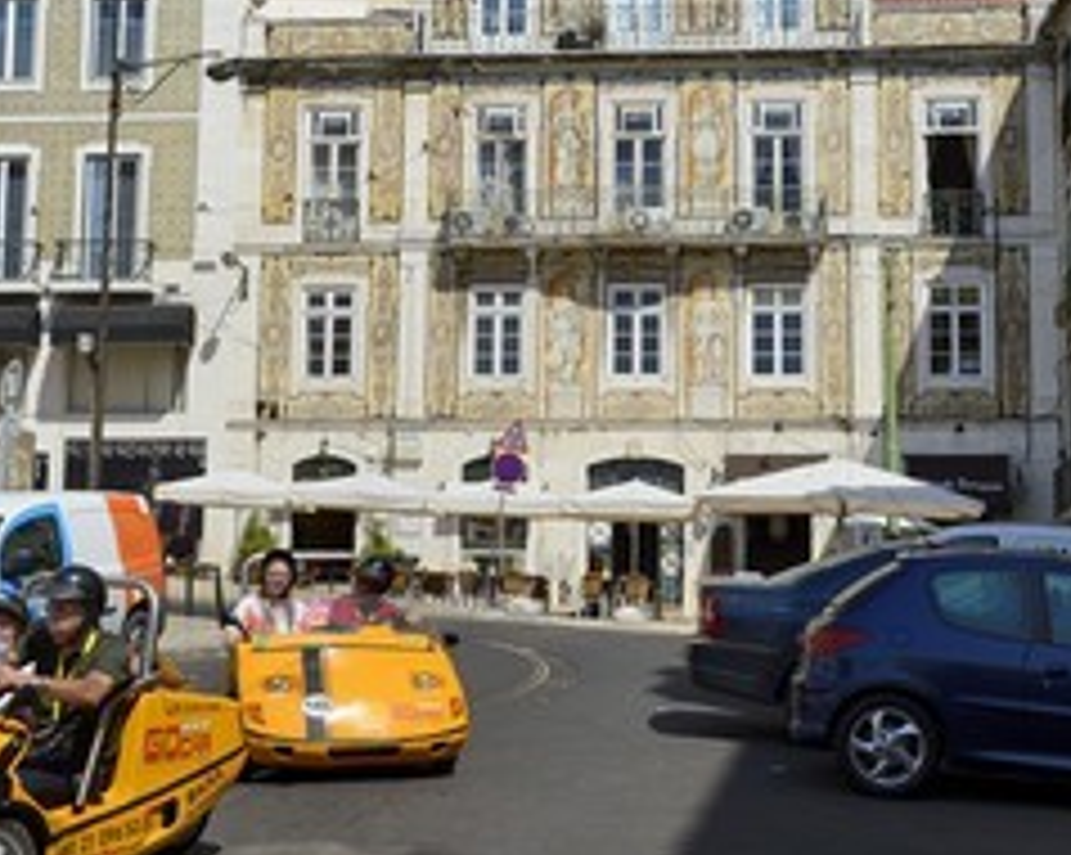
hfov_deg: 32.5
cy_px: 382
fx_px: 1837
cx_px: 558
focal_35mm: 58
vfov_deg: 26.2
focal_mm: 35
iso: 200
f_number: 13
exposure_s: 1/250
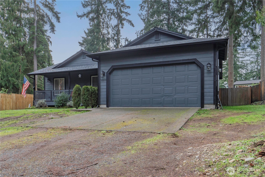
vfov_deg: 47.9
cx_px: 132
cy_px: 88
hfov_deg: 67.4
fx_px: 199
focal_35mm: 27
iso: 500
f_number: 9
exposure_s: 1/125
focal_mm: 18
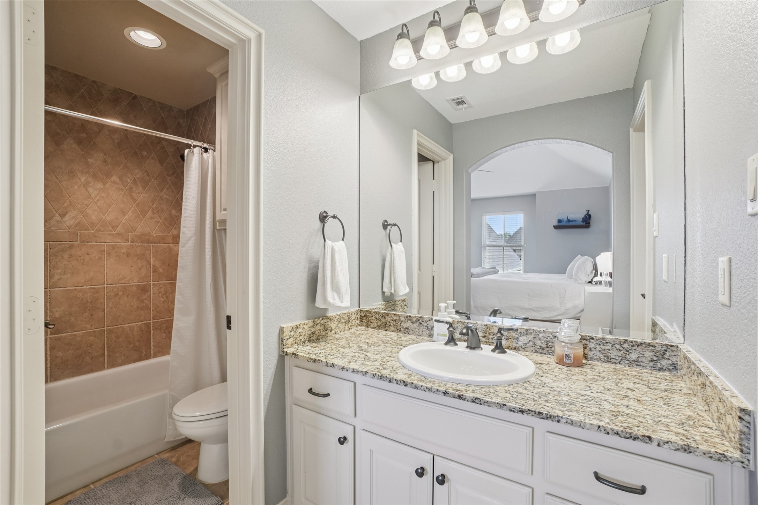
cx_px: 379
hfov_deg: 100.4
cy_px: 252
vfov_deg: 77.3
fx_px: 316
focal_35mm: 15
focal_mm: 10
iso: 400
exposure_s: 1/20
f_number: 8
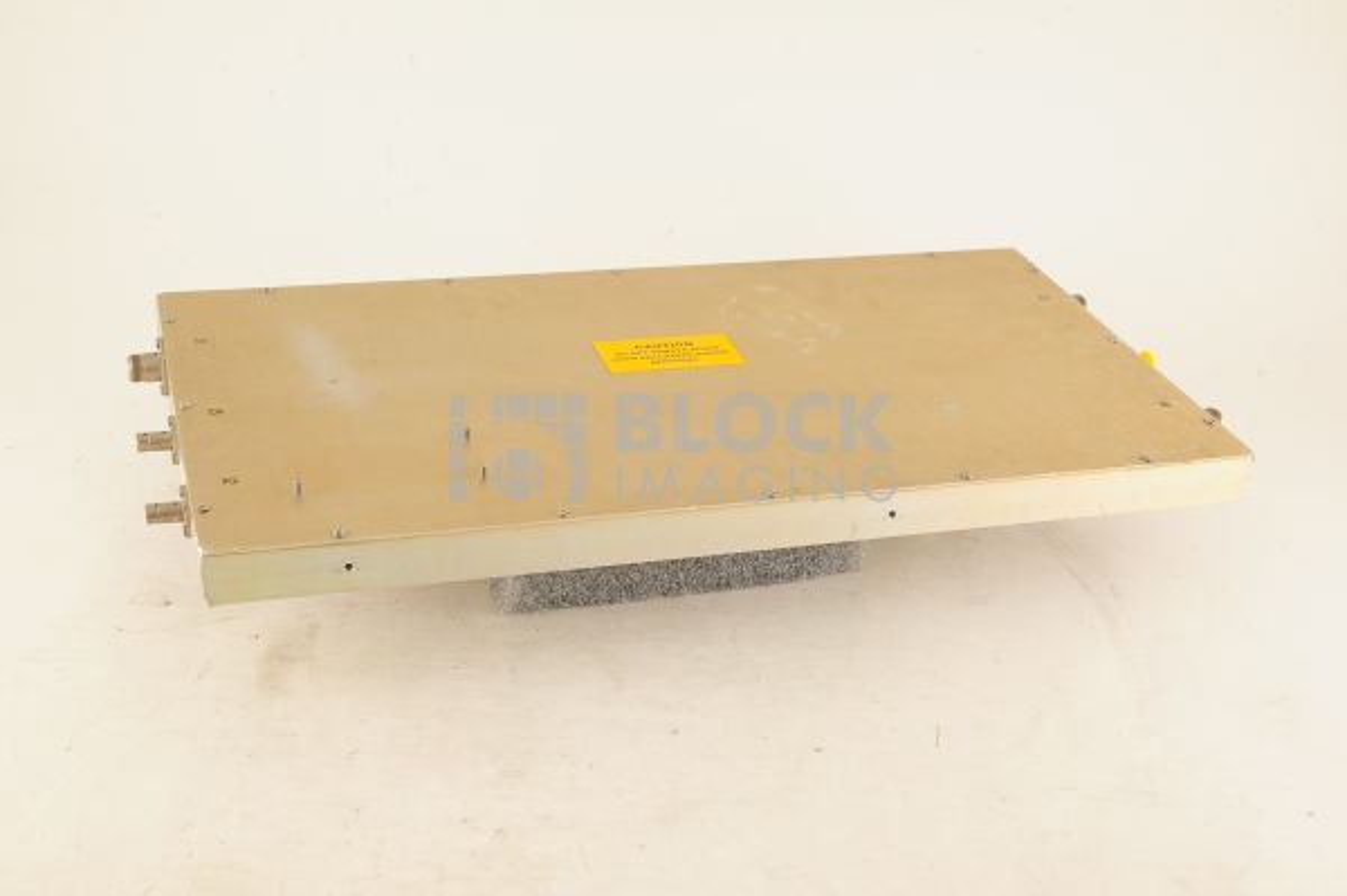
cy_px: 448
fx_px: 1869
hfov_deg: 39.6
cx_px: 674
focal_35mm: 50
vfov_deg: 26.9
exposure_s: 1/125
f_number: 13
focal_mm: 50
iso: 1600
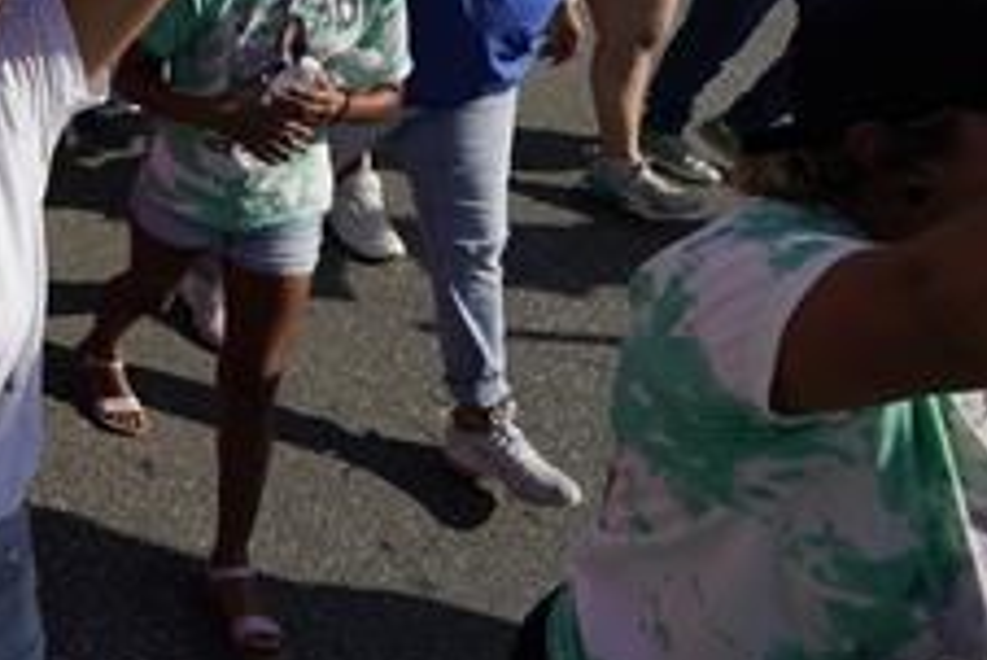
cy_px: -46
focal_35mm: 46
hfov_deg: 32.3
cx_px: -293
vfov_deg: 27.1
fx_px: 1262
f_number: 5.6
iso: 250
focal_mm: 16
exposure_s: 1/2000
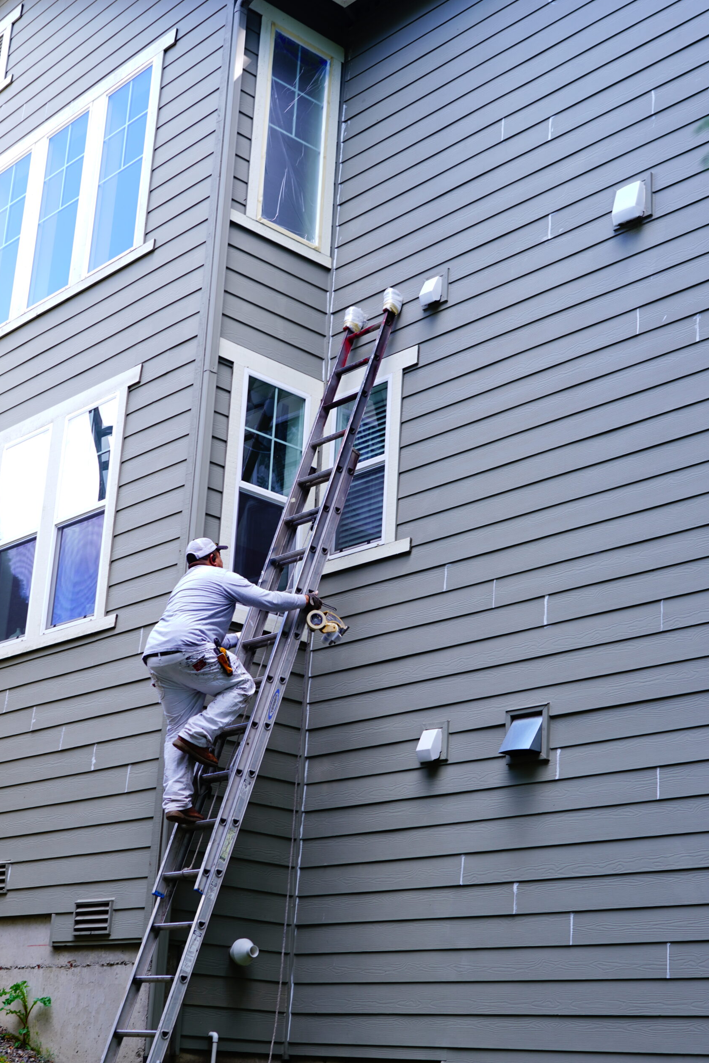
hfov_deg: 25.3
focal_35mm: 54
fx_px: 1580
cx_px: 350
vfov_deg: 37.2
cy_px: 540
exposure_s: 1/100
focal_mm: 35
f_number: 2.8
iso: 50
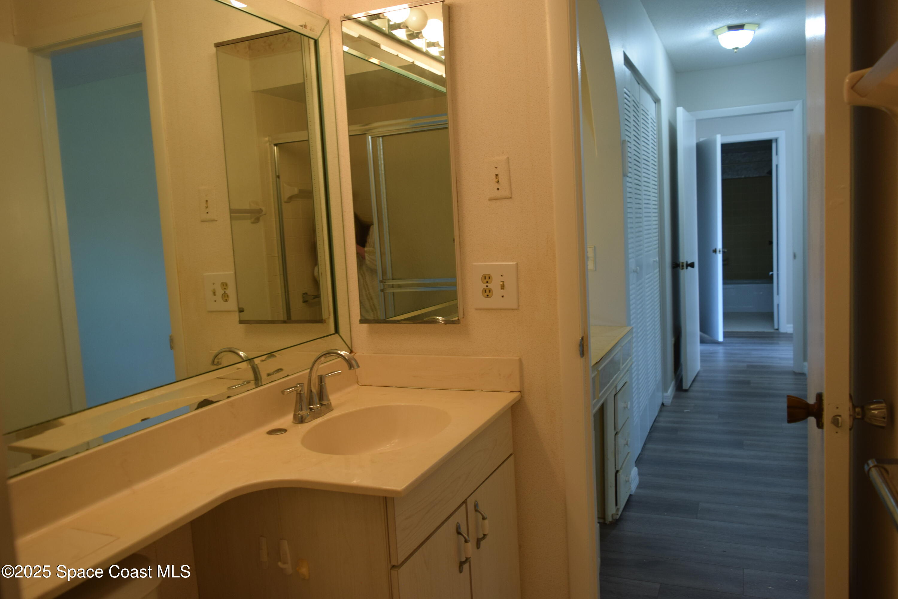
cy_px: 300
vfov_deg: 47.9
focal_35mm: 27
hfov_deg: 67.4
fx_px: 673
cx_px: 449
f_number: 4.5
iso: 400
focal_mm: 18
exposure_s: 1/80
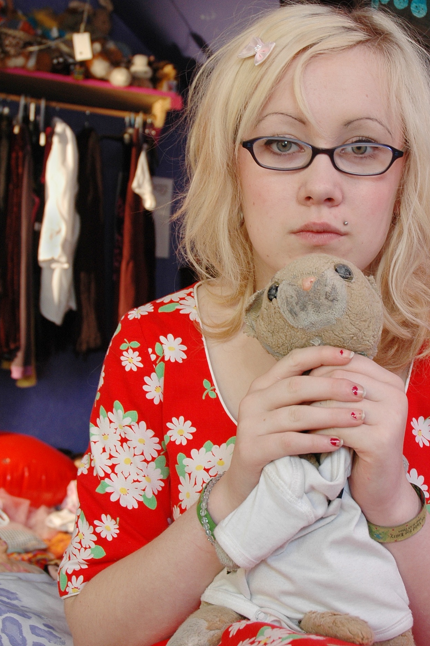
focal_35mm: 60
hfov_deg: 22.4
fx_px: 1073
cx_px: 328
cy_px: 291
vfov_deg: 33.5
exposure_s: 1/6
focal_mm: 25
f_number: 5
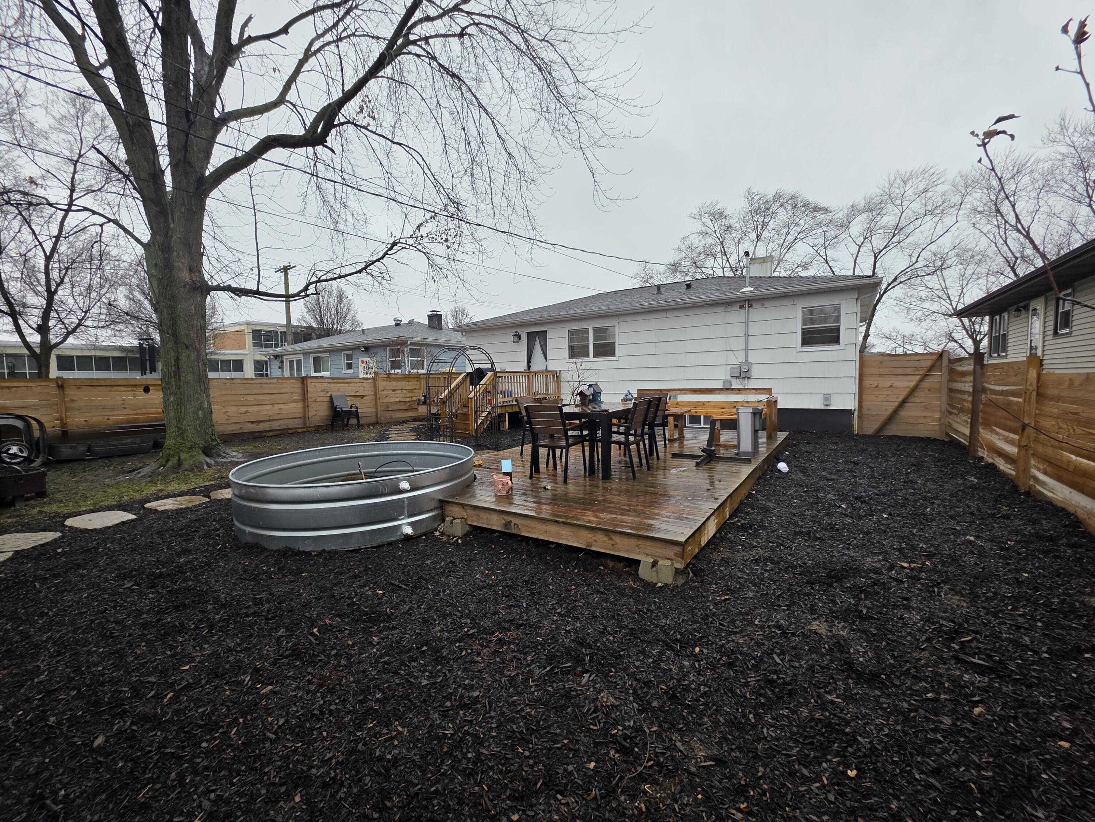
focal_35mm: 13
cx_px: 548
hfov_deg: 106.2
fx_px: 411
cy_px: 411
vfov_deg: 89.9
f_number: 1.9
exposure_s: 1/120
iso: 25
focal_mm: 2.2
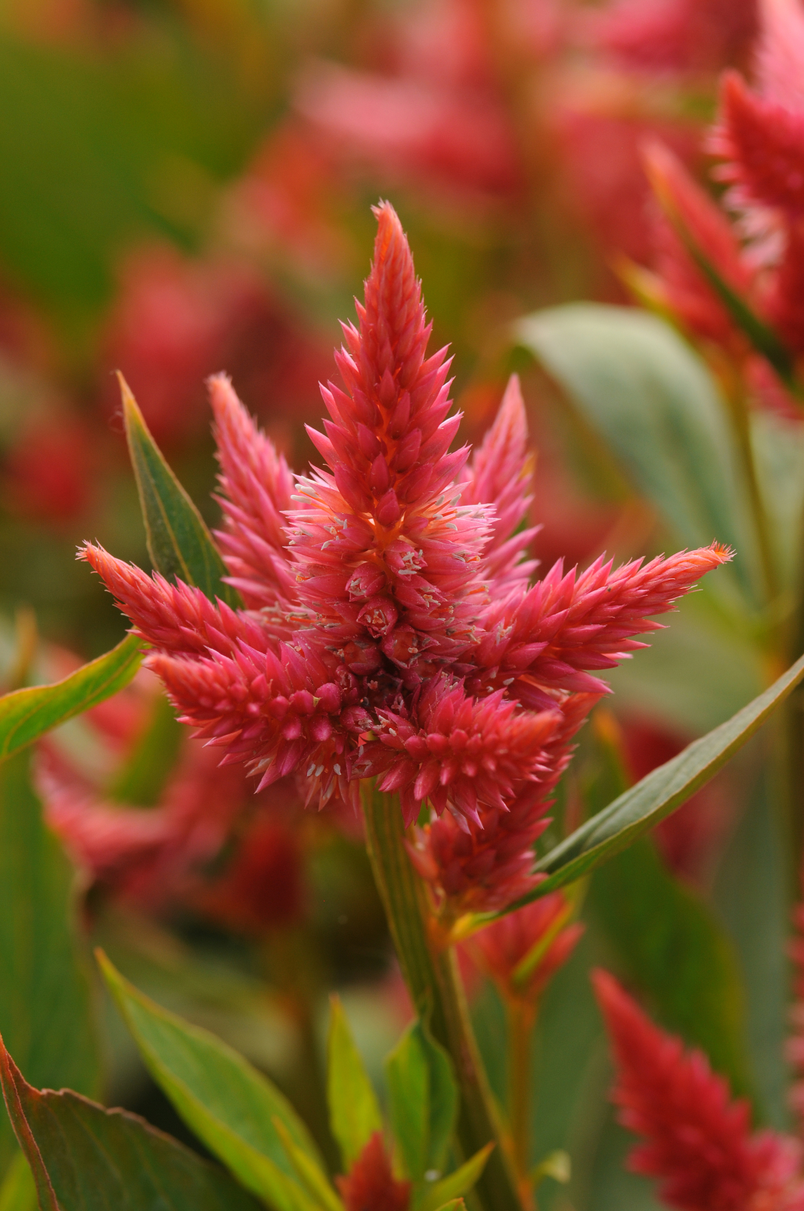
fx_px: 5288
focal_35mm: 158
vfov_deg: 13.1
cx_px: 402
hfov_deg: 8.7
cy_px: 606
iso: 200
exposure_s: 1/80
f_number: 11
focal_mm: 105
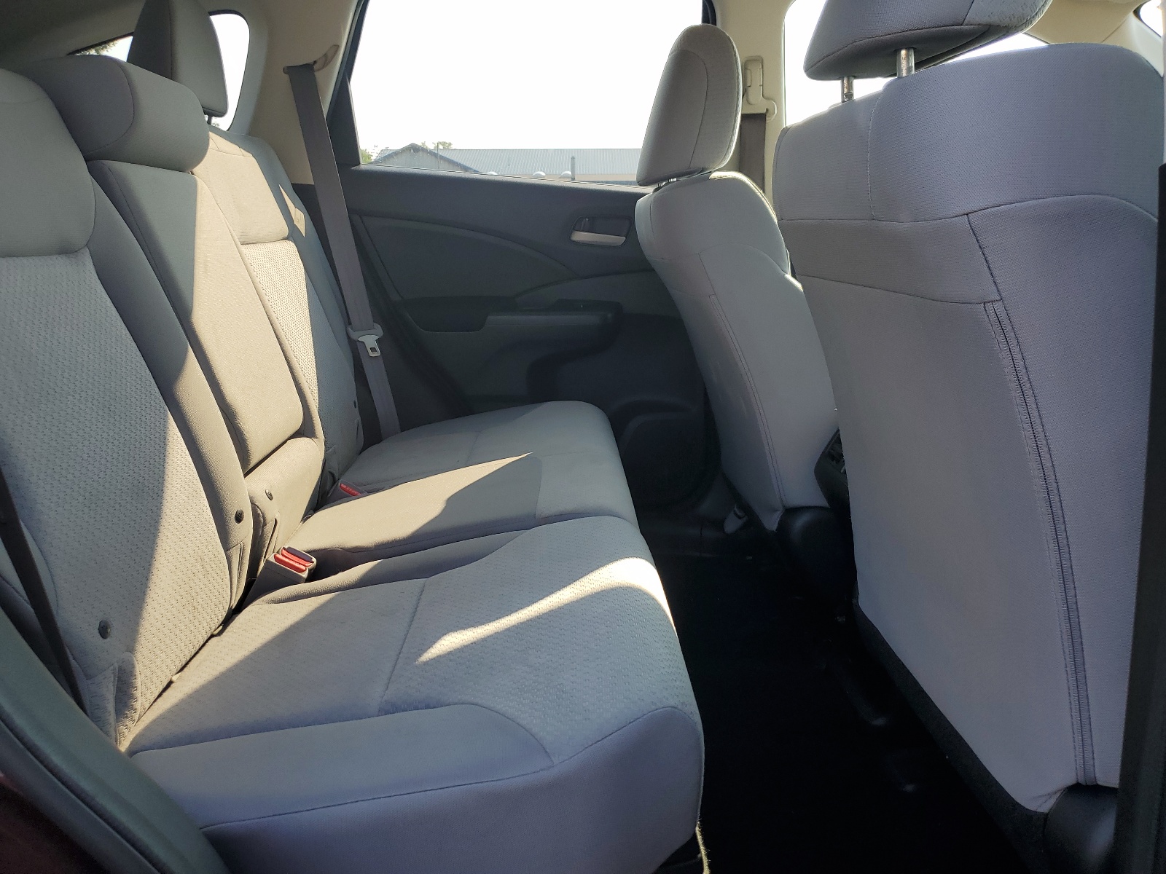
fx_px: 876
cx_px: 583
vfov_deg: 53.1
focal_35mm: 26
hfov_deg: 67.3
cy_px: 437
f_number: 1.5
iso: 50
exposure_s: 1/500
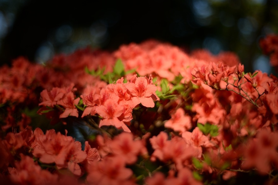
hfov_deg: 39.6
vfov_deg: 27.0
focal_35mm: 50
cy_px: 92
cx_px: 139
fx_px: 386
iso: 100
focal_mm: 50
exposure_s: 1/2500
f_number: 1.4
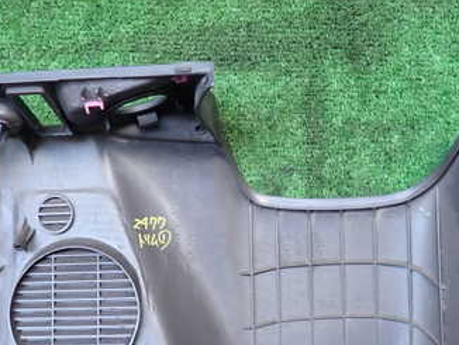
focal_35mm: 46
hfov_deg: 41.2
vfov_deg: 30.9
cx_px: 253
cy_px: 268
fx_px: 610
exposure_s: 1/50
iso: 200
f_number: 2
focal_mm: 4.5
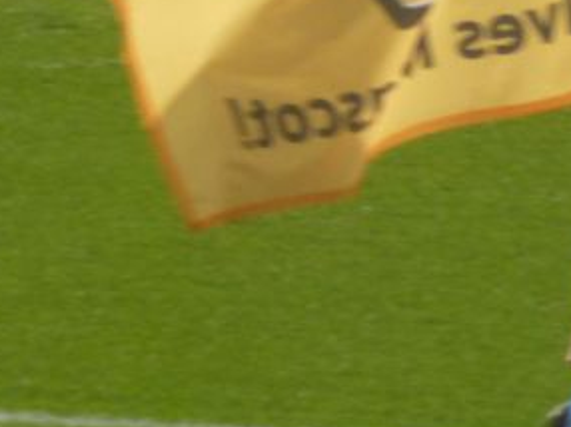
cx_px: 353
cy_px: -311
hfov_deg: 3.0
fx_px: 10729
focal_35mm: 651
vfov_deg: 2.3
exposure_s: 1/250
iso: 100
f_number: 6.3
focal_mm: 27.7
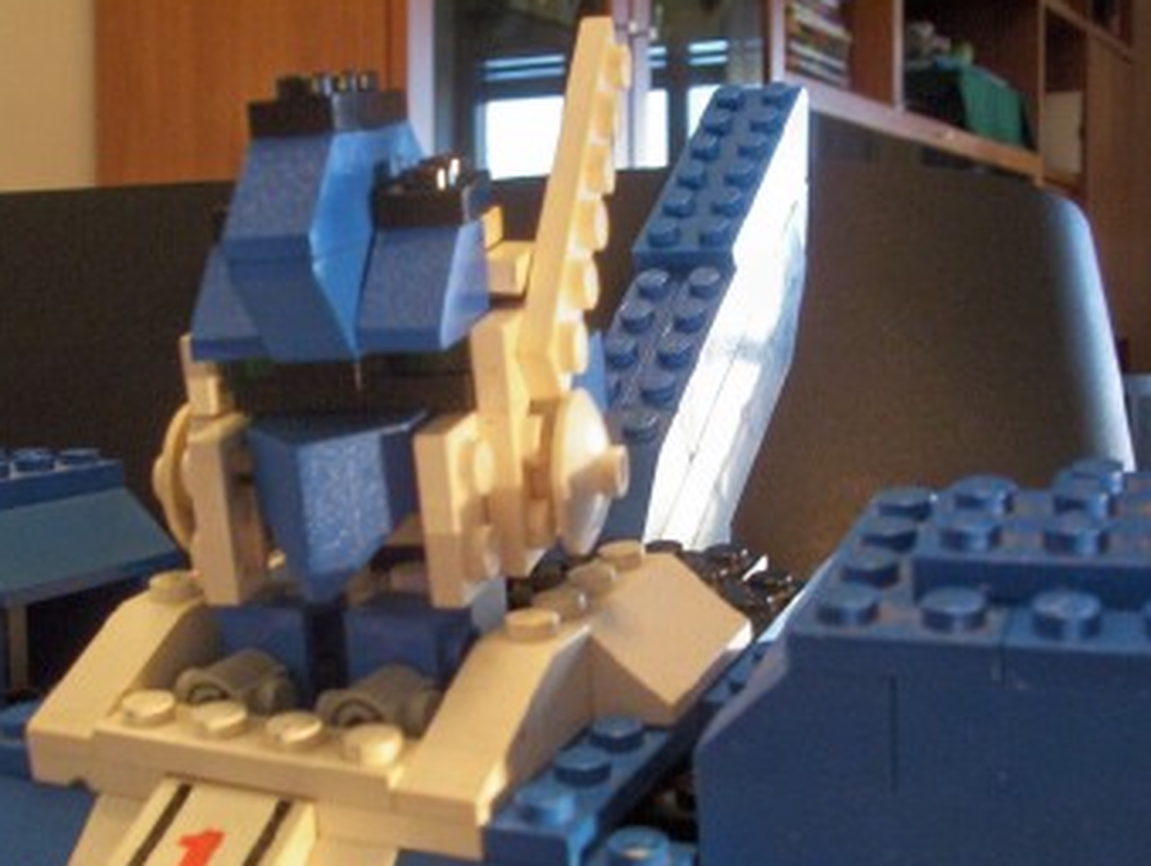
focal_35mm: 46
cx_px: 530
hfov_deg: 41.2
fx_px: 1531
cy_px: 494
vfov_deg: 31.5
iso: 200
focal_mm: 6
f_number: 4.5
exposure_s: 1/8.75
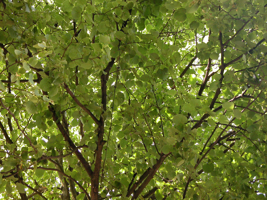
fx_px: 563
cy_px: 100
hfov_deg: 26.7
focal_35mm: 73
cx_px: 134
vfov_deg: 20.2
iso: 100
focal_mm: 18.8
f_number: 3.3
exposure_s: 1/82.6
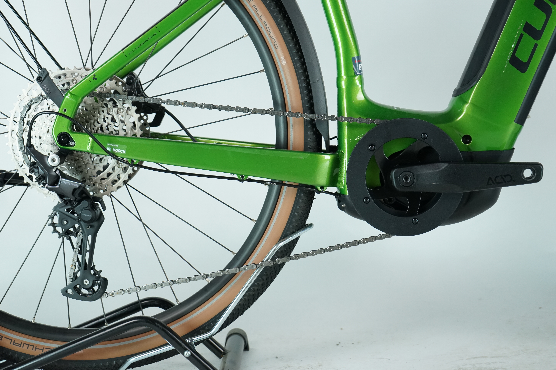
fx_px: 1066
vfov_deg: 19.7
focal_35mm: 69
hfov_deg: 29.2
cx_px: 278
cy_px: 185
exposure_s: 1/200
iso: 2000
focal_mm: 69
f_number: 5.6
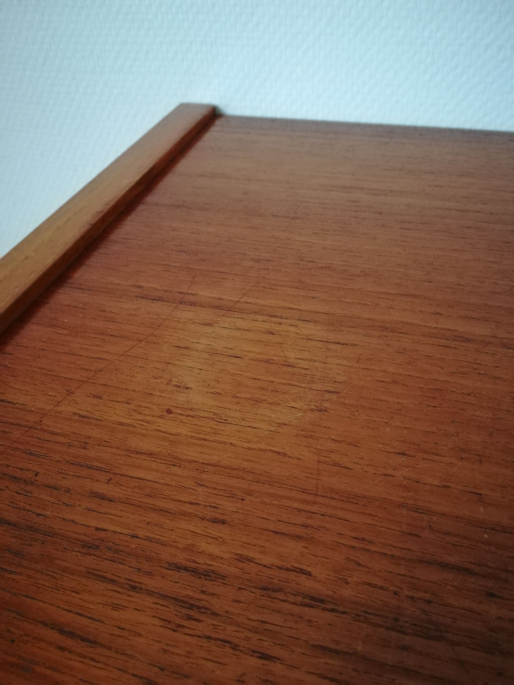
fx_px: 515
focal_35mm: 26
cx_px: 257
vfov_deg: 67.3
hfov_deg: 53.1
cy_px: 342
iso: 1000
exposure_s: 1/14.3
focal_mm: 3.83
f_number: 2.2
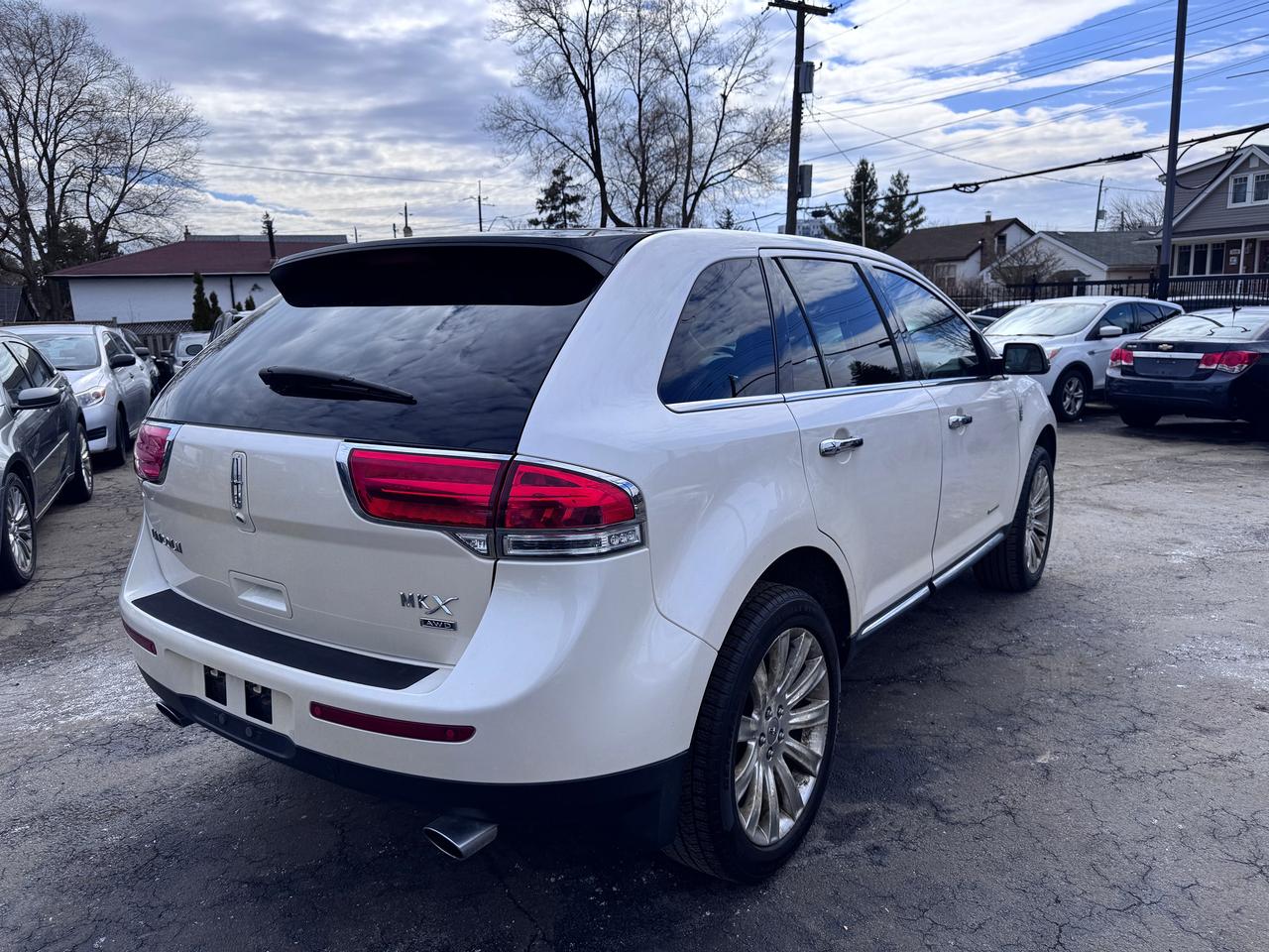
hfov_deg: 71.6
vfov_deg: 56.8
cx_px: 634
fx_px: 880
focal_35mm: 24
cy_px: 476
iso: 80
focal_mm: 6.76
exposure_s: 1/5814
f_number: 1.78
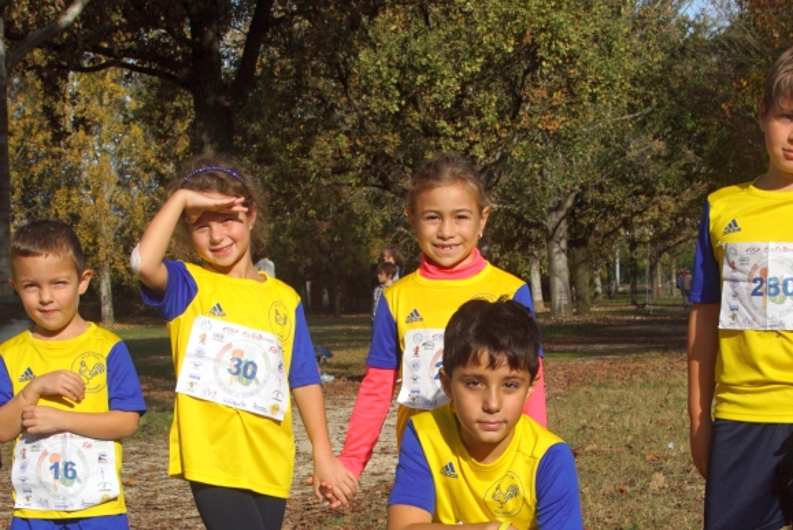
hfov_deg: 23.4
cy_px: 463
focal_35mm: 87
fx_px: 1918
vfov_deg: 15.6
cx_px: 430
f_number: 10
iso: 100
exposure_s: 1/320
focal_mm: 28
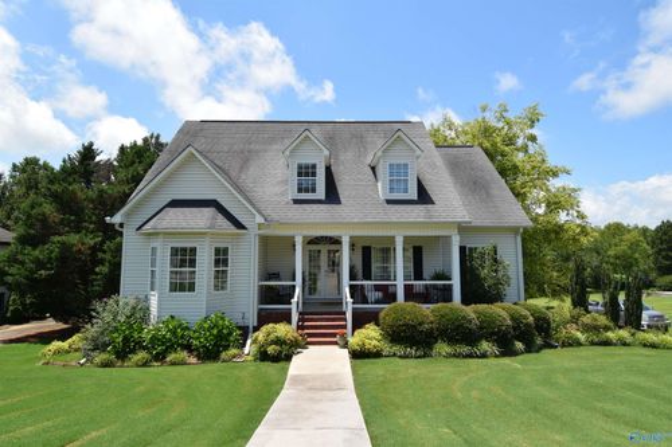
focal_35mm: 36
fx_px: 672
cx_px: 336
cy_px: 224
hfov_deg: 53.1
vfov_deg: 36.8
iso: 200
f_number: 10
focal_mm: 24
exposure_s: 1/400
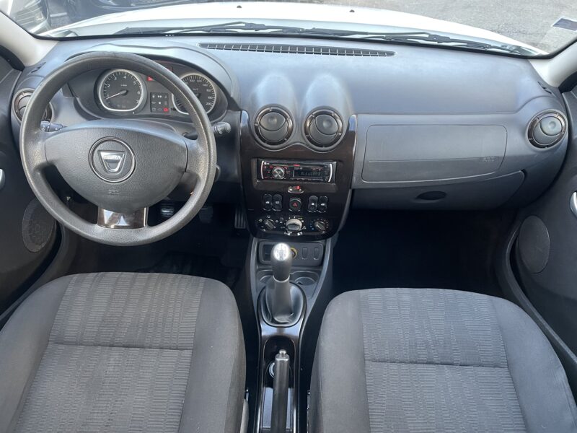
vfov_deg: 53.1
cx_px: 288
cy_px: 216
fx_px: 433
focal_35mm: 26
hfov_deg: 67.3
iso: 250
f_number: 1.6
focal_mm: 4.2
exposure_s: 1/60
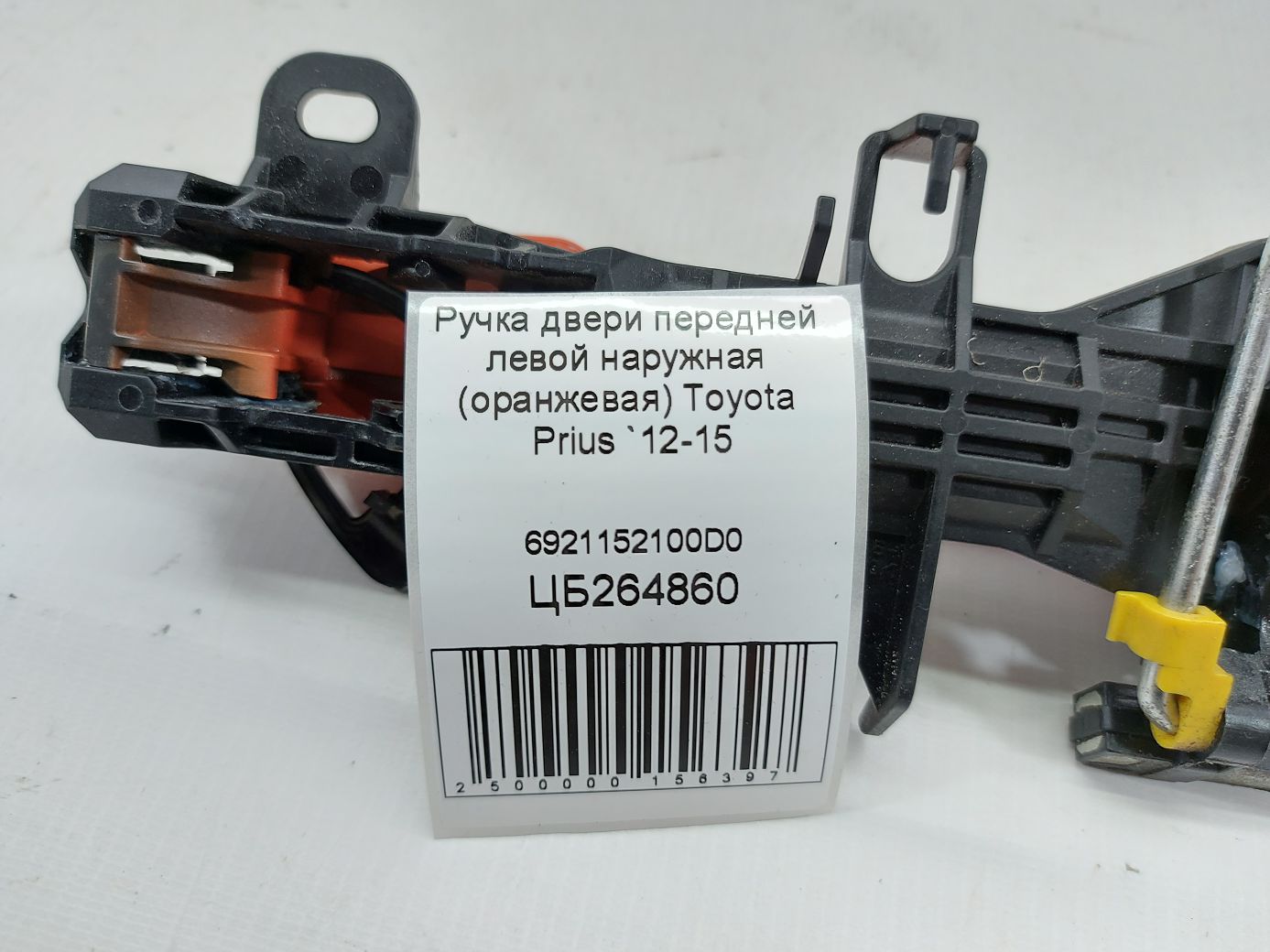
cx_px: 635
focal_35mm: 24
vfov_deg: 56.8
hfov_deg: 71.6
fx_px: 880
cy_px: 476
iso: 64
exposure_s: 1/50
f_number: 1.8
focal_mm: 5.23
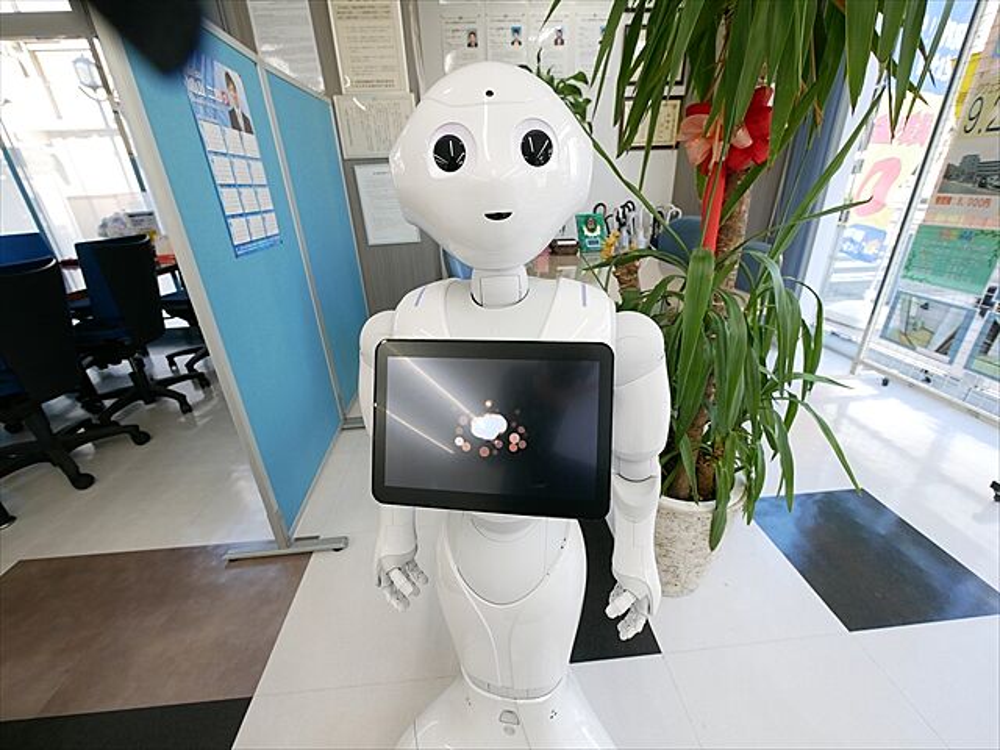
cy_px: 375
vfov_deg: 85.7
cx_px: 500
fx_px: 404
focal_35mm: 14
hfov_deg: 102.1
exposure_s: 1/60
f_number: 4
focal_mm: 7
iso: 250
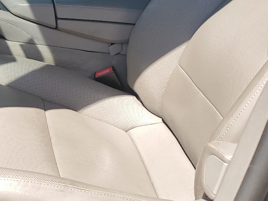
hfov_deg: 24.2
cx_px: -74
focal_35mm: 71
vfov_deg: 20.6
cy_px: 56
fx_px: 549
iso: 50
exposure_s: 1/909
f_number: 1.5
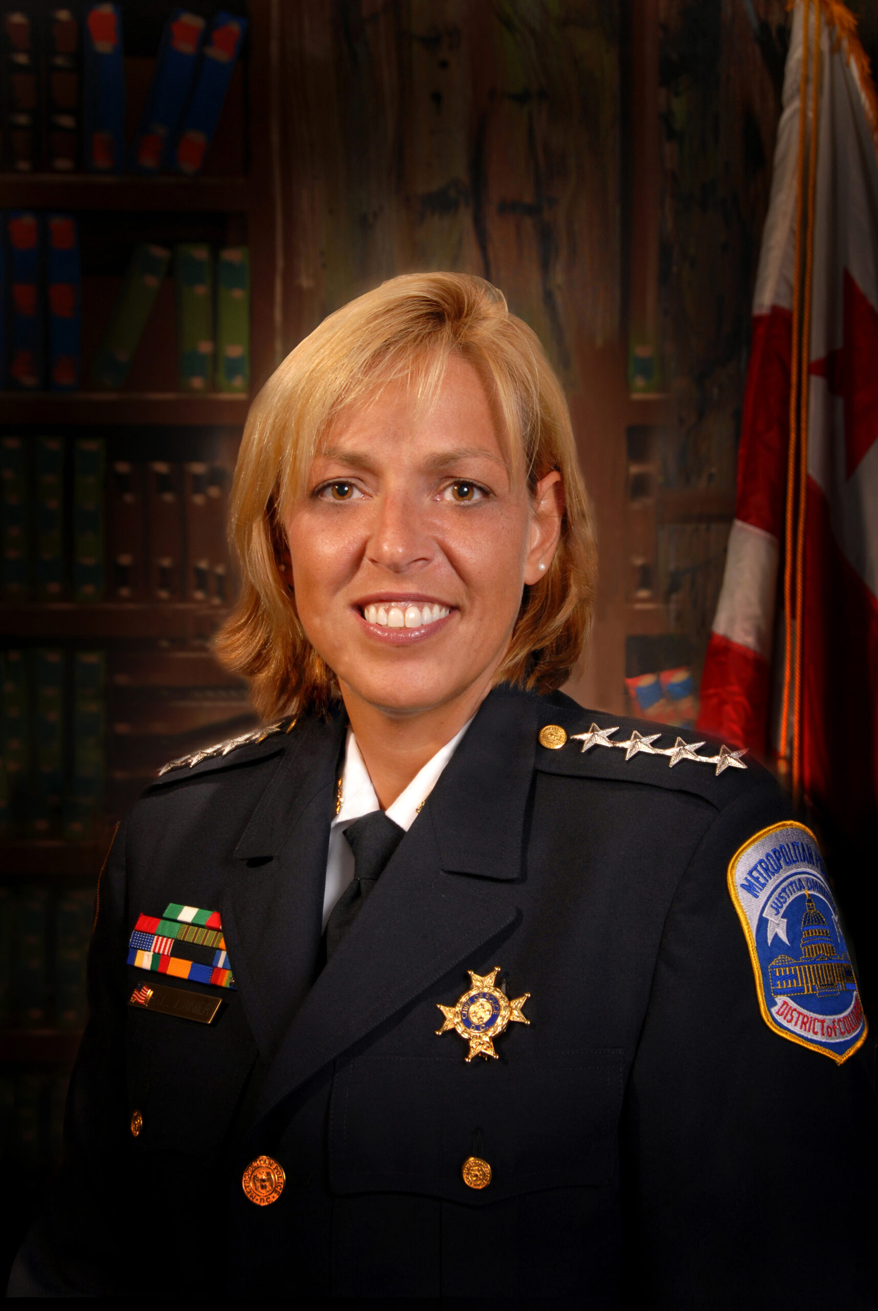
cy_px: 656
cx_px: 439
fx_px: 2407
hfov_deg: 20.7
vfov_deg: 30.5
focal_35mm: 66
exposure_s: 1/8
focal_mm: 44
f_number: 8
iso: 200
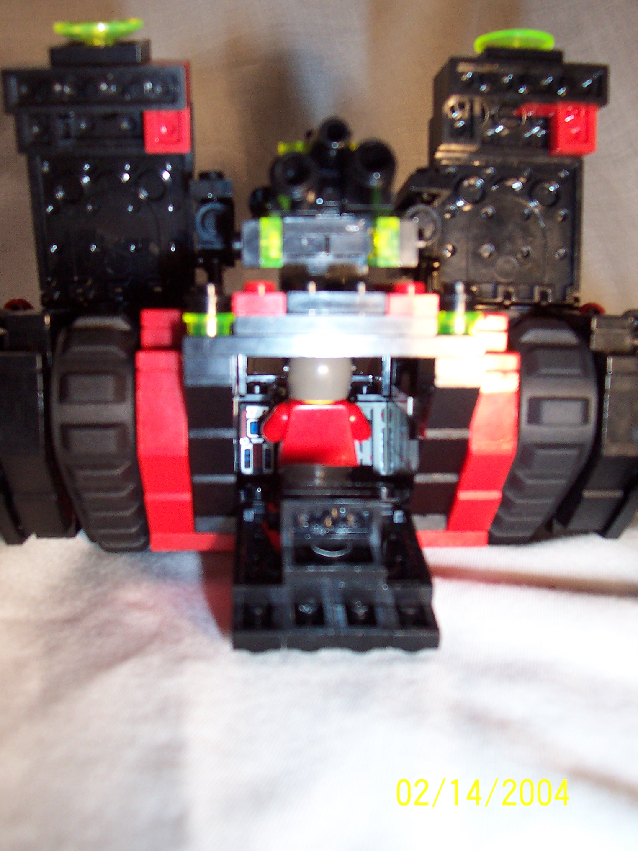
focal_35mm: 37
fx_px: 909
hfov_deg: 38.7
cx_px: 319
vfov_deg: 50.1
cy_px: 426
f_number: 2.8
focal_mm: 5.6
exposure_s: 1/60
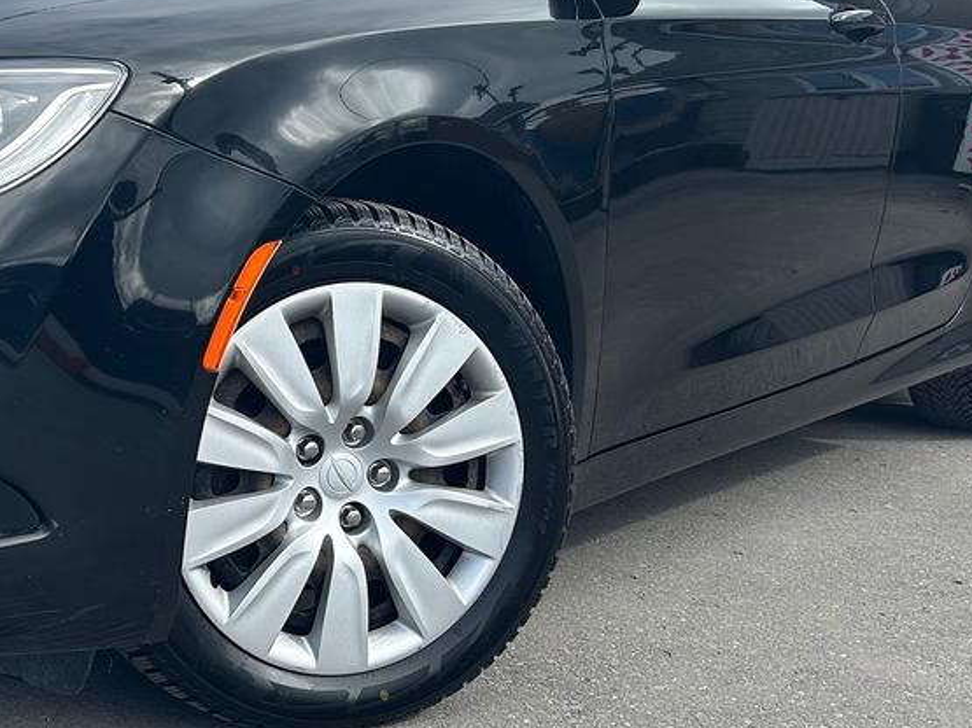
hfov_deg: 31.1
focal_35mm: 60
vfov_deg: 24.4
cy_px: 296
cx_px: 154
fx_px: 1684
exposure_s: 1/2353
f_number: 1.5
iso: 50
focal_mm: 5.7
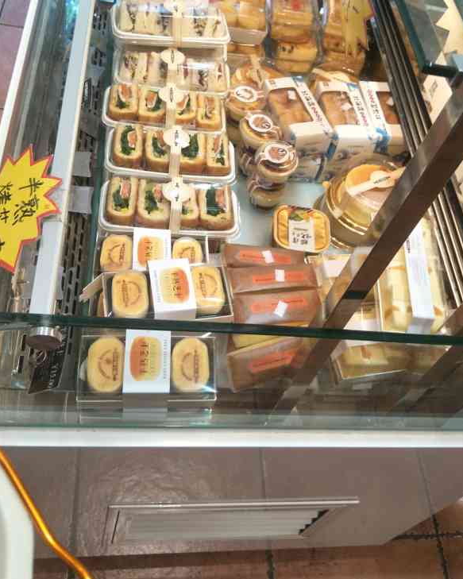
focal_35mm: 30
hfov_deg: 48.4
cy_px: 243
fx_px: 514
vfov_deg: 58.5
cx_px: 264
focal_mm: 4.1
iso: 47
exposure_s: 1/50
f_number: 1.7
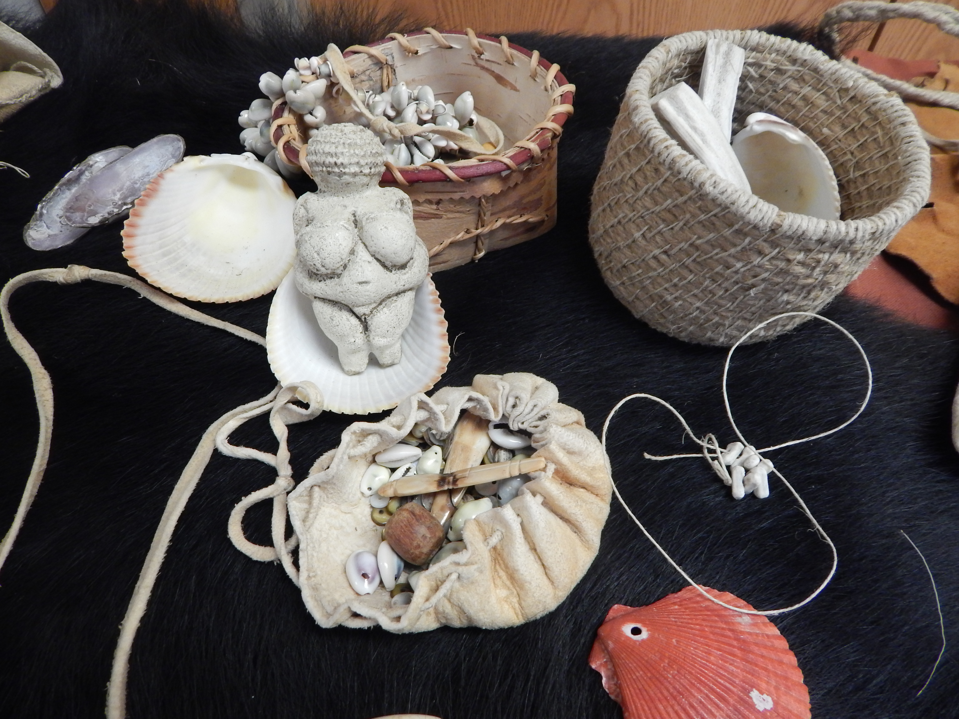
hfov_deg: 73.9
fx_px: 637
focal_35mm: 23
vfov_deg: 58.9
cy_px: 360
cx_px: 480
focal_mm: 4
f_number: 3
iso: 320
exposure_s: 1/30
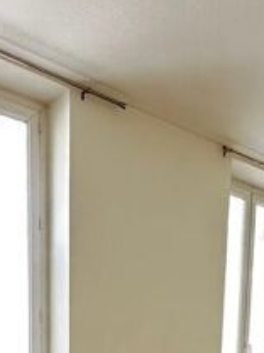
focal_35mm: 43
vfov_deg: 35.3
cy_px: 416
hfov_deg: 33.5
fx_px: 437
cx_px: 152
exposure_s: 1/60
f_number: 2.2
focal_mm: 2.22
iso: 400
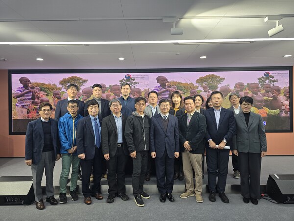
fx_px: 195
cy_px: 110
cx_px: 147
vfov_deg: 58.9
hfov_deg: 73.9
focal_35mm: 23
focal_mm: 6.3
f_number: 1.7
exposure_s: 1/120
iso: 100
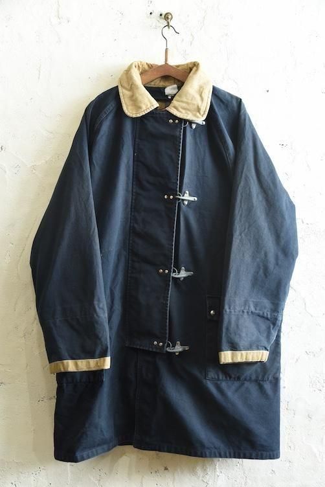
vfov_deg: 50.7
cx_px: 162
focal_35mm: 38
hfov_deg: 35.1
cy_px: 244
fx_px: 514
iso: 1000
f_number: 5.6
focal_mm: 38
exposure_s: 1/80
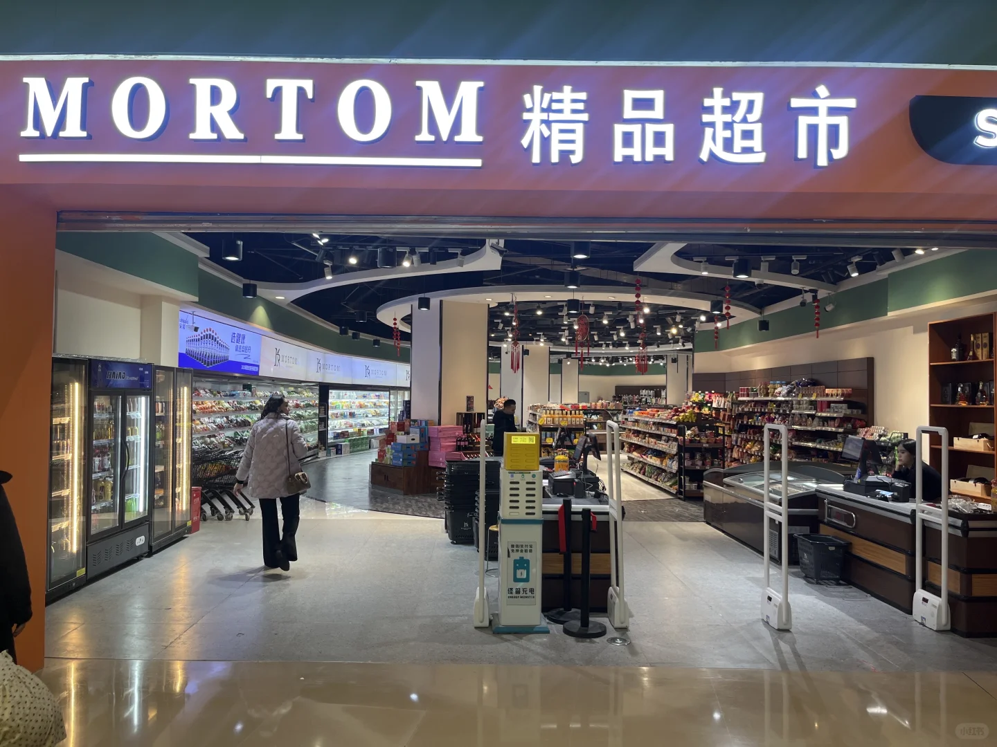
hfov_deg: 67.3
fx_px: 749
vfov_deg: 53.1
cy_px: 374
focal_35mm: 26
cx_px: 498
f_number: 1.6
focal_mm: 5.1
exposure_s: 1/100
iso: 50
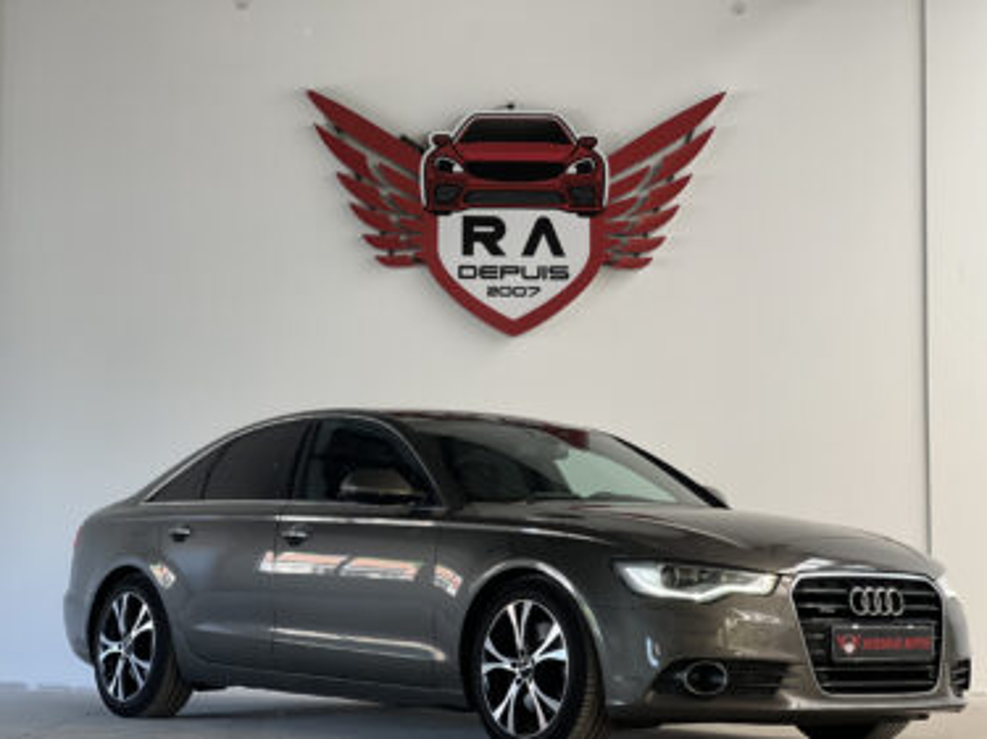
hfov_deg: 25.3
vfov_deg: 19.1
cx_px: 494
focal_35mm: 77
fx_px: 2195
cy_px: 370
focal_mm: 9
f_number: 2.8
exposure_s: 1/121
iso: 200
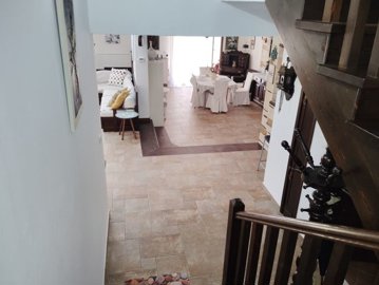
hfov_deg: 63.4
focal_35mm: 28
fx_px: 307
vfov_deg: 49.8
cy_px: 142
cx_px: 190
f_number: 1.8
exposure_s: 1/25
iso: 1209
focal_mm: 4.22
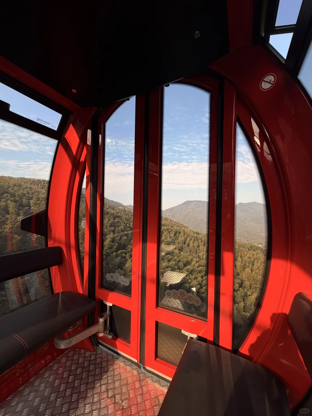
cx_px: 156
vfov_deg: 102.1
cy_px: 208
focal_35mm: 14
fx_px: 168
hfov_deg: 85.7
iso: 50
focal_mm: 2.22
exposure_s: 1/502
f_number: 2.2
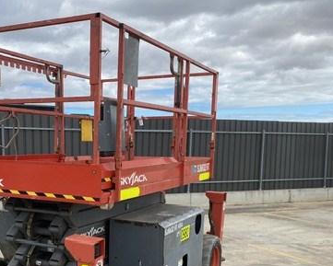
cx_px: 87
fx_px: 444
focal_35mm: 45
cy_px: 205
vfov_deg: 32.7
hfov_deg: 40.1
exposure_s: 1/1961
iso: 32
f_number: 1.8
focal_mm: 4.25
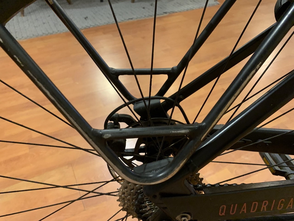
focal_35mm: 26
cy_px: 110
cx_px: 147
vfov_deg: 53.1
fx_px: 221
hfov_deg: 67.3
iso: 250
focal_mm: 4.25
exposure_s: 1/33
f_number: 1.8
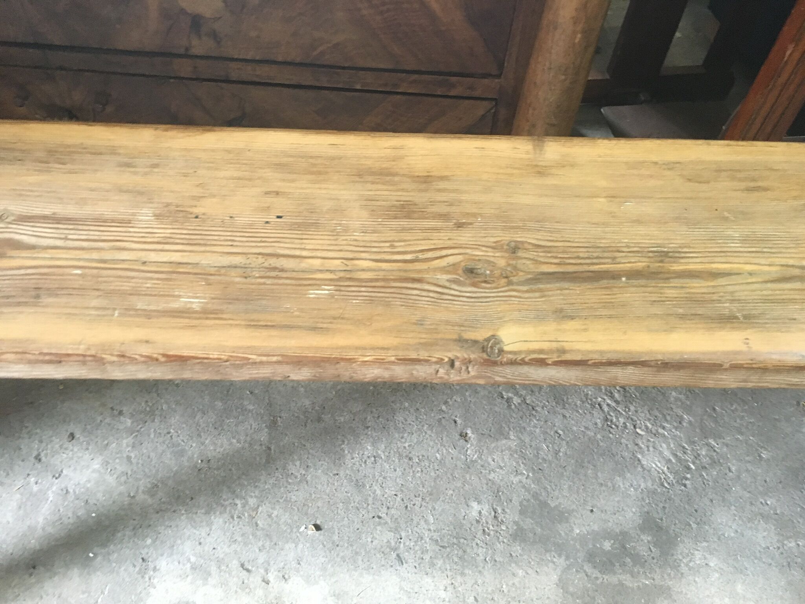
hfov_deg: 61.7
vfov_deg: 48.2
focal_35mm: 29
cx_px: 402
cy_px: 302
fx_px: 674
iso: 200
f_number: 2.2
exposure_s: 1/17
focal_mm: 4.15
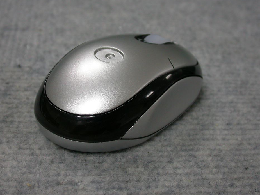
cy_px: 90
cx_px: 120
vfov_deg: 23.3
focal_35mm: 63
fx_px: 473
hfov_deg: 30.7
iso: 100
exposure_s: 1/23
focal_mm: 11.8
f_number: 3
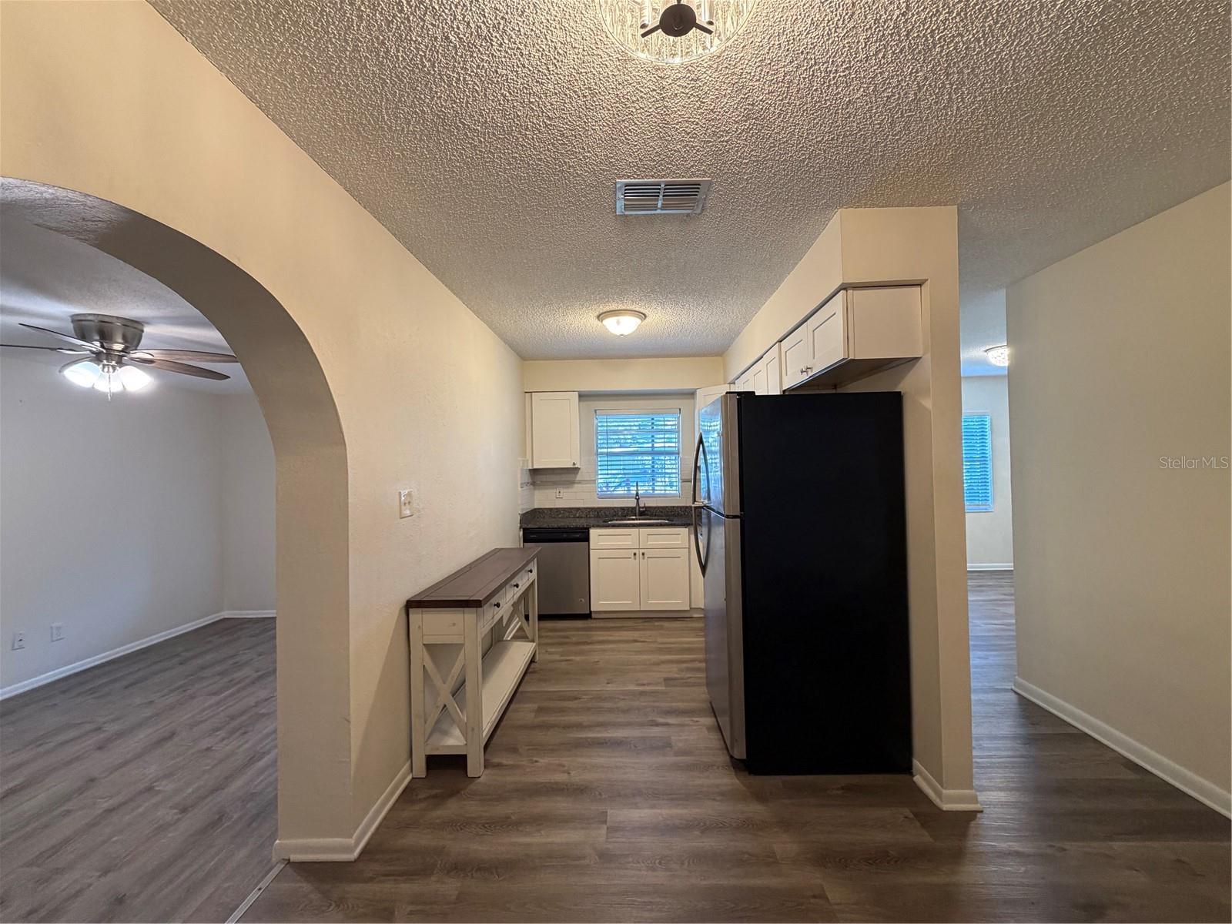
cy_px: 462
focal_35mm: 14
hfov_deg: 102.1
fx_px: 498
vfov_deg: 85.7
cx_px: 616
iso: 250
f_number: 2.2
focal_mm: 2.22
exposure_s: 1/60
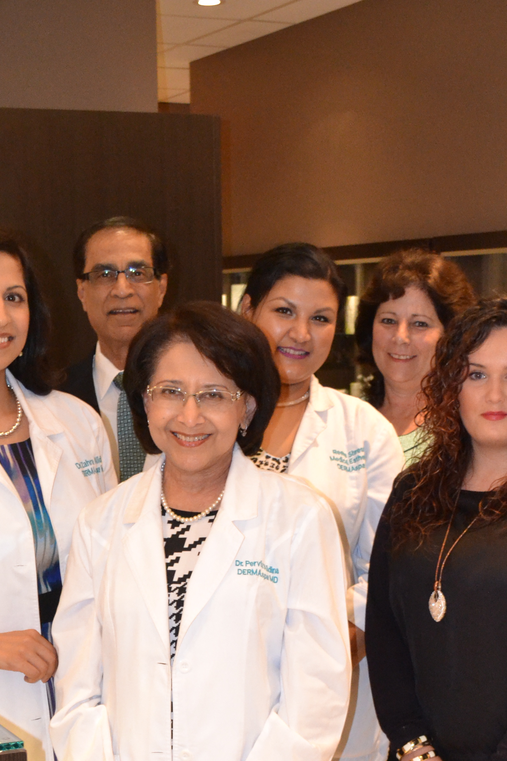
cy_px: 732
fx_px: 1606
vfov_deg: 25.5
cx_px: 194
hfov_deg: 17.9
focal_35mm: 76
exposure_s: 1/60
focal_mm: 26
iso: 2000
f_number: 4.2
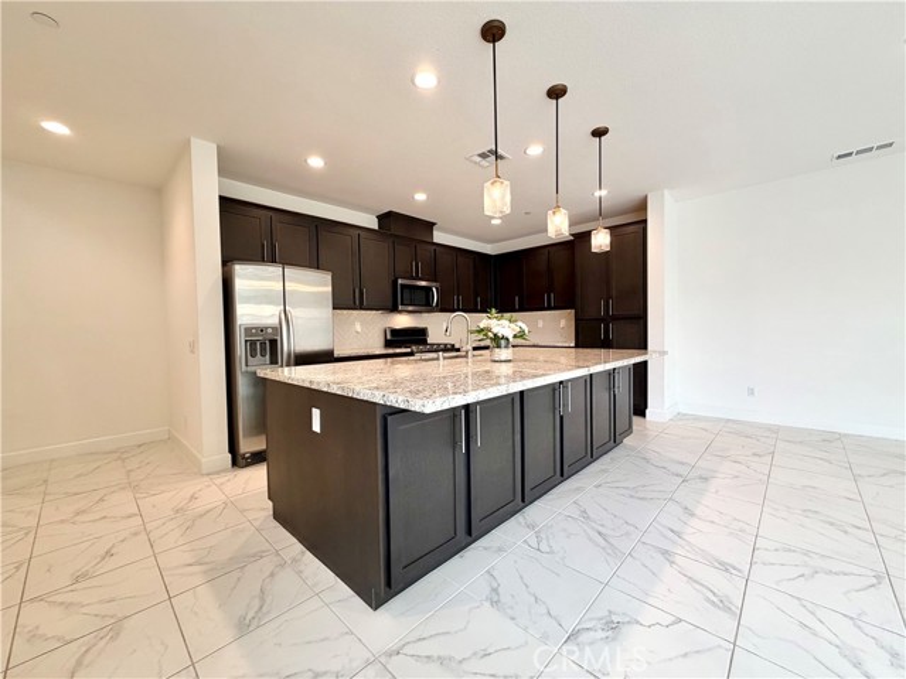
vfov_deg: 85.7
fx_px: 366
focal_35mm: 14
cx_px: 453
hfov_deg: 102.1
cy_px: 340
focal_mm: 2.22
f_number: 2.2
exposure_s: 1/120
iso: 125
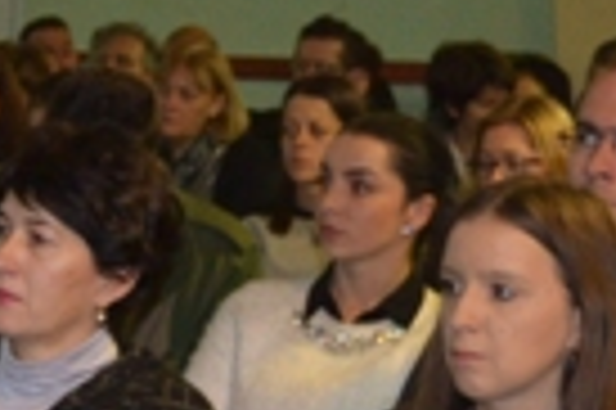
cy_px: 498
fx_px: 3589
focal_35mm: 210
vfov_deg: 6.5
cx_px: -216
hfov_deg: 9.6
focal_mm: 24
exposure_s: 1/30
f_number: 4
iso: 800
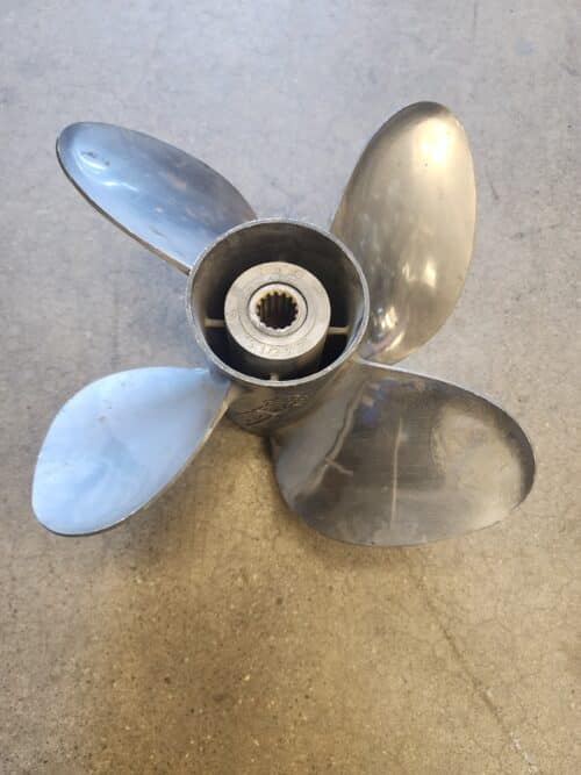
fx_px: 515
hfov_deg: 58.9
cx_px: 290
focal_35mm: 23
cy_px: 388
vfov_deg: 73.9
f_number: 1.8
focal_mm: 6.4
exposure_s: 1/120
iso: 500
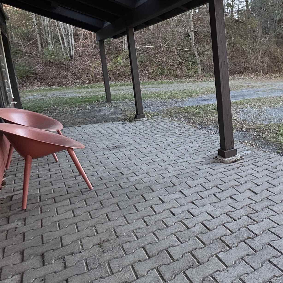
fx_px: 287
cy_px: 107
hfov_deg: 47.9
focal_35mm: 31
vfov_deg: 52.0
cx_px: 247
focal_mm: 2.22
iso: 40
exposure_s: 1/153
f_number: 2.2
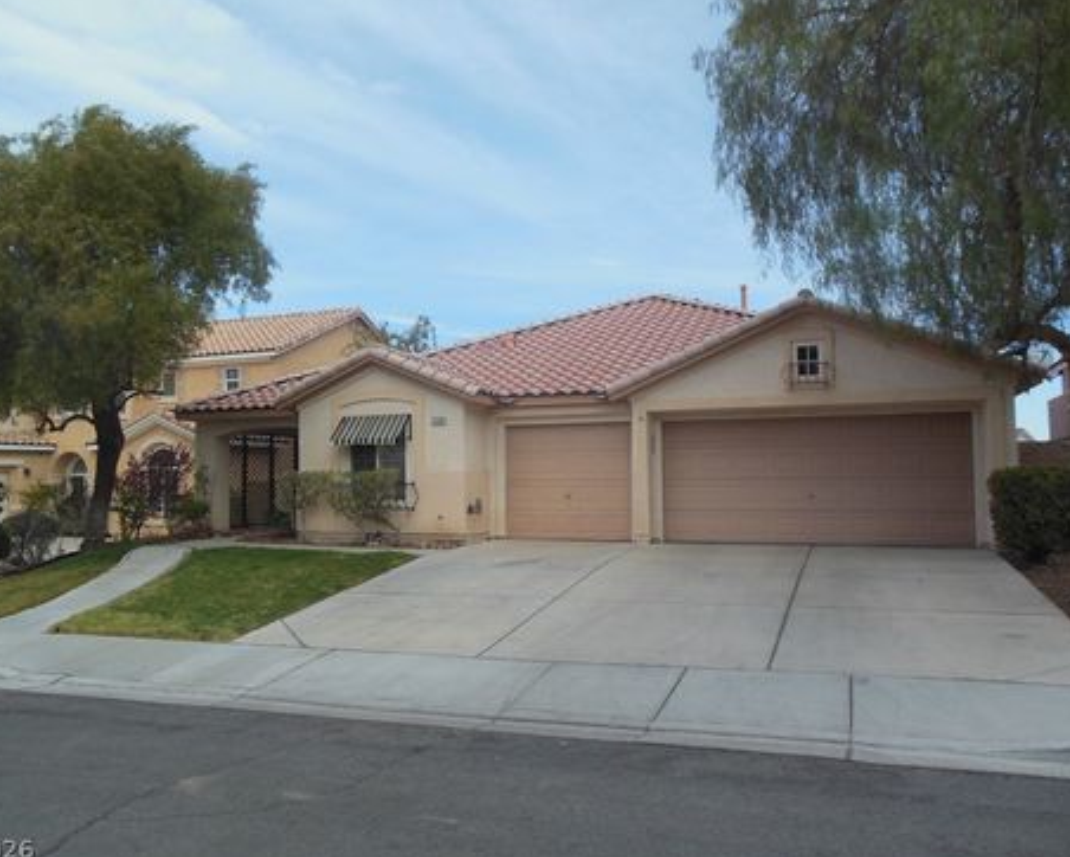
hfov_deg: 64.0
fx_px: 855
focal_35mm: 27
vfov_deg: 53.2
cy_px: 425
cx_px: 499
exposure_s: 1/1250
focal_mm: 4.5
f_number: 3.2
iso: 125
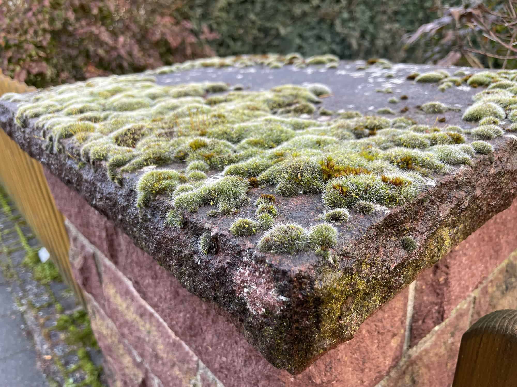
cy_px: 194
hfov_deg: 67.3
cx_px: 258
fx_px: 388
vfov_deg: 53.1
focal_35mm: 26
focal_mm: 4.2
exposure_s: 1/121
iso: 100
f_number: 1.6
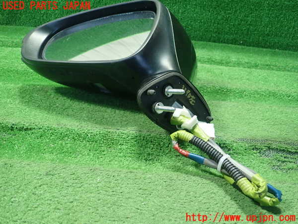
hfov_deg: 60.0
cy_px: 112
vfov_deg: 46.8
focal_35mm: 30
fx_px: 258
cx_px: 149
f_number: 2.3
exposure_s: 1/125
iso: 640
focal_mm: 5.5
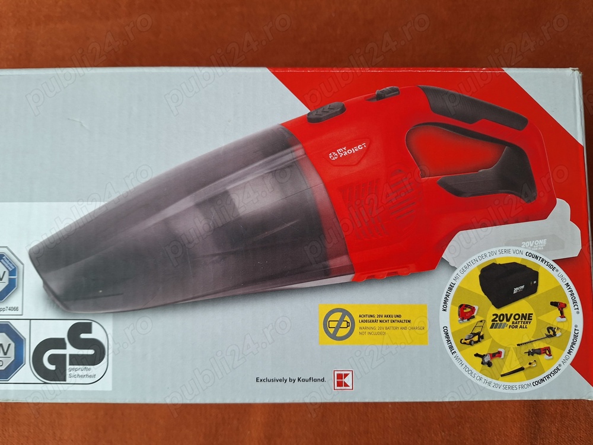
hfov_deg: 73.9
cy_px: 222
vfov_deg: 58.9
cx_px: 296
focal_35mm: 23
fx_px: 394
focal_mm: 5.54
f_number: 1.8
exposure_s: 1/40
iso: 80
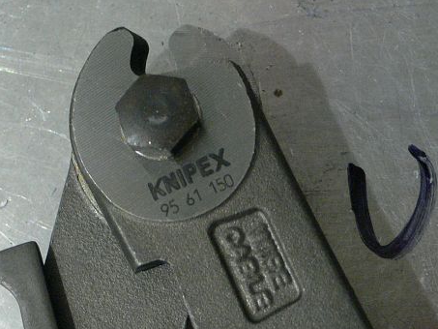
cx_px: 136
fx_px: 759
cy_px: 225
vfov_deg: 24.3
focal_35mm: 60
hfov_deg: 31.8
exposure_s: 1/15
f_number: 2.8
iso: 200
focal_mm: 6.3
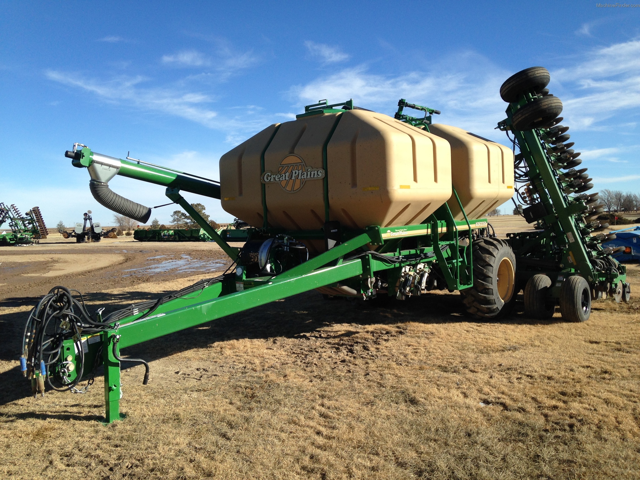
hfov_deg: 55.4
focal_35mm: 33
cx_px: 320
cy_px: 240
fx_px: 610
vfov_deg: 42.9
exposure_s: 1/1355
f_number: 2.4
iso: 50
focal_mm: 4.12
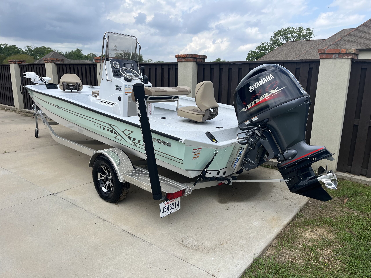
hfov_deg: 67.3
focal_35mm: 26
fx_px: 279
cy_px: 139
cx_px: 186
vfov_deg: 53.1
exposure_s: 1/2825
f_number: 1.6
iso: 50
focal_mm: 5.1
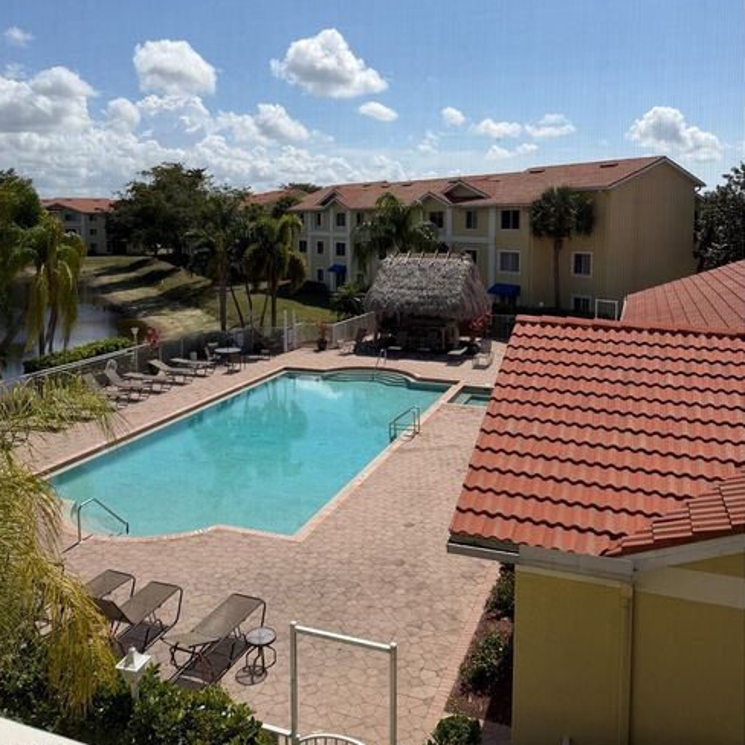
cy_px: 274
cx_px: 365
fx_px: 706
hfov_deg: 55.6
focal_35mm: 29
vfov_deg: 54.9
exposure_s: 1/6711
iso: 80
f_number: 1.78
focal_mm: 6.76
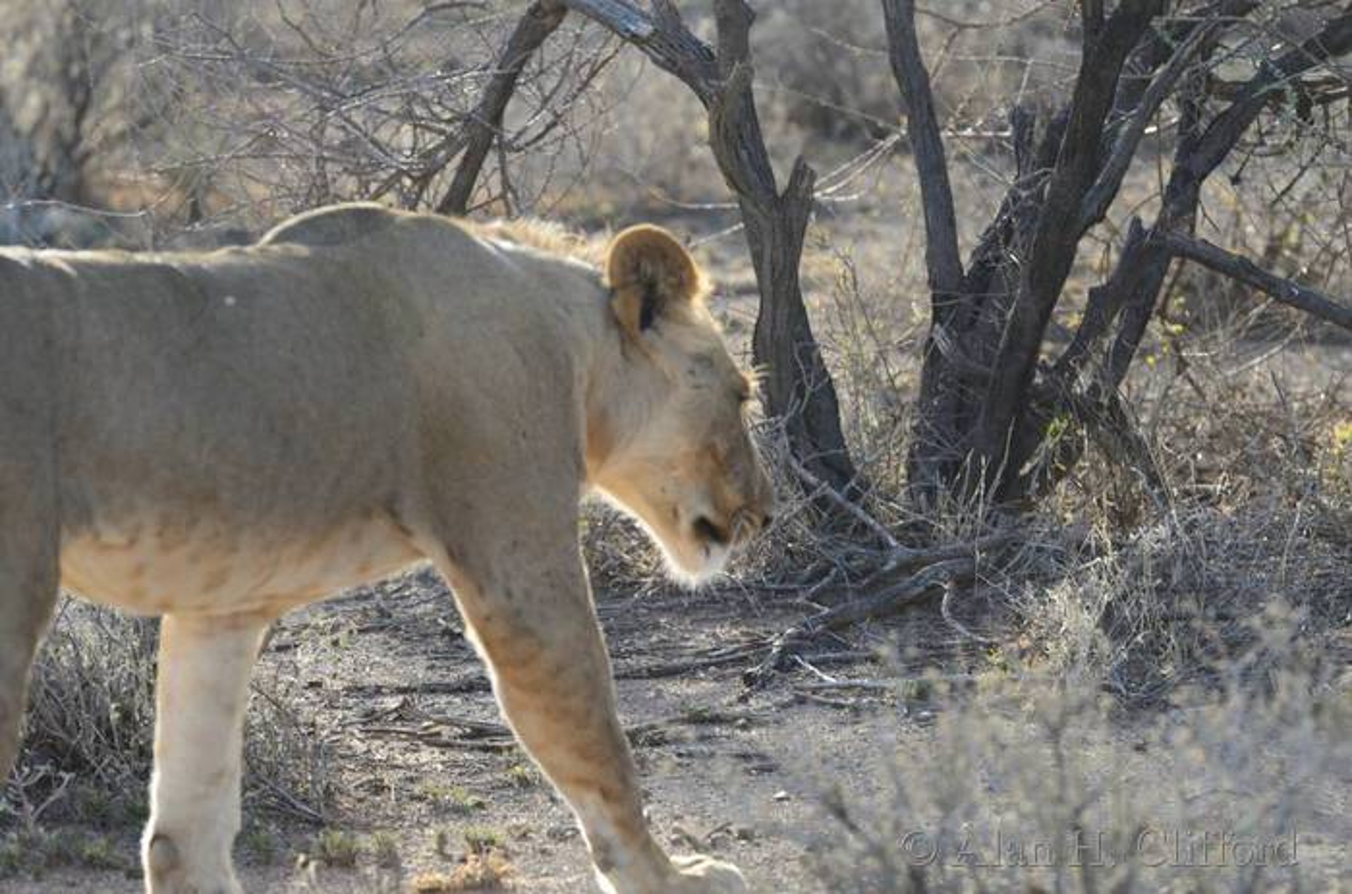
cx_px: 676
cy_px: 447
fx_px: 14610
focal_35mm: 390
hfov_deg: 5.3
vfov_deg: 3.5
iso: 360
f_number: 5.3
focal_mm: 260
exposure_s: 1/500
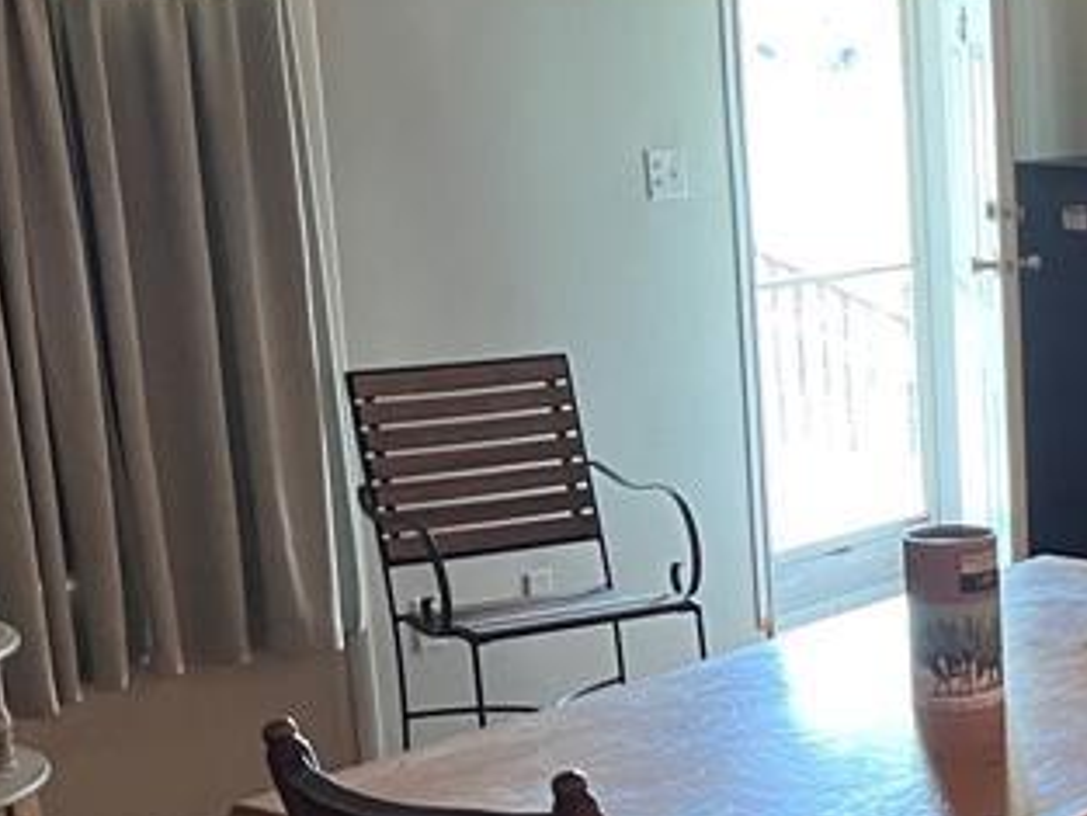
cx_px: 1483
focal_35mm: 85
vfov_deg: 17.3
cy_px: 618
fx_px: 2670
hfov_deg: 20.6
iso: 400
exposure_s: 1/40
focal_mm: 5.7
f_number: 1.5
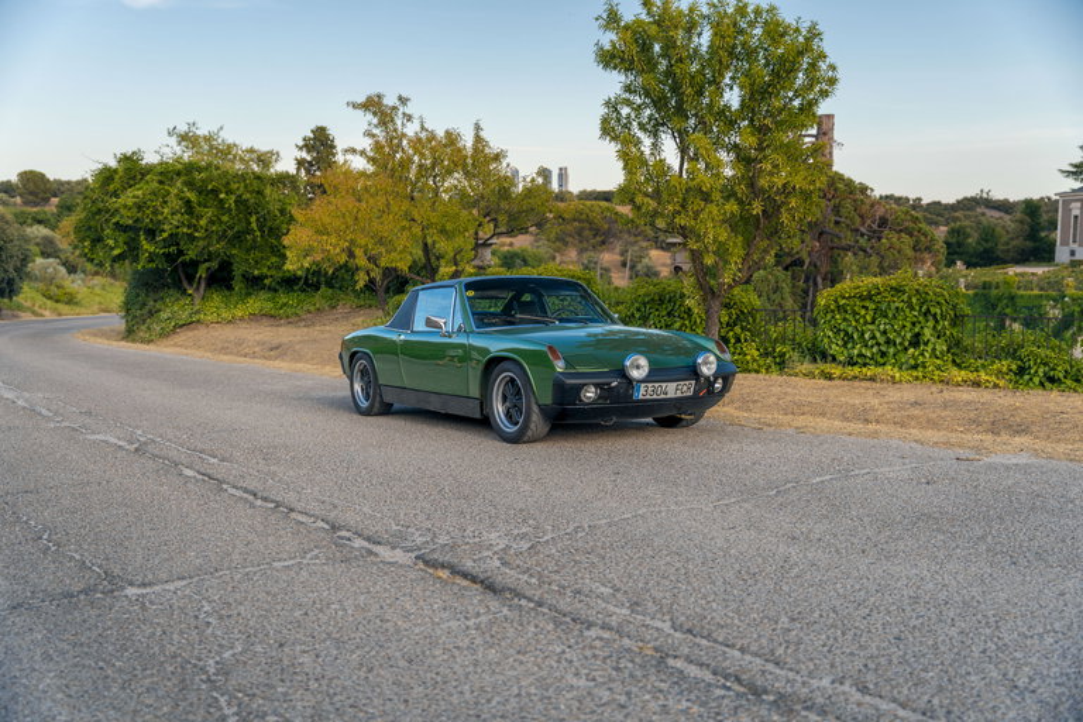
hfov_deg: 52.8
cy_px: 361
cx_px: 542
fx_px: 1092
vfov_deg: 36.6
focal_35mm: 36
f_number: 2.8
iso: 100
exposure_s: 1/250
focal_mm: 36.3
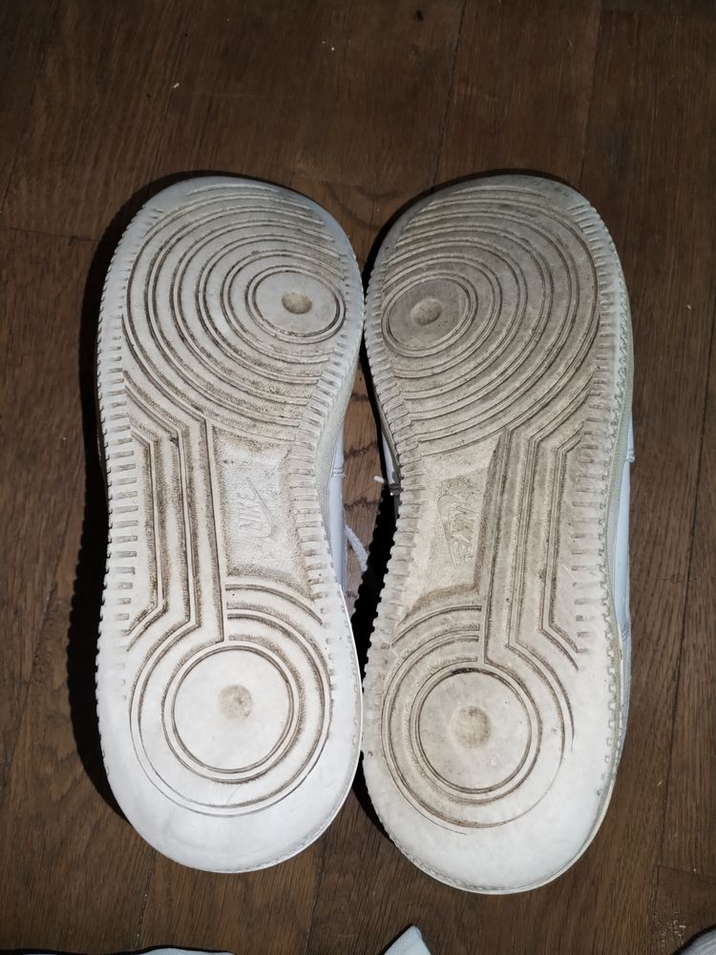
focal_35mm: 26
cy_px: 478
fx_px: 717
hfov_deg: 53.1
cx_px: 358
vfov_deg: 67.3
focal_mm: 4.75
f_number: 1.8
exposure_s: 1/30
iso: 413
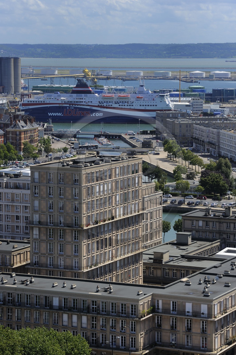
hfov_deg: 11.2
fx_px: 1202
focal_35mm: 122
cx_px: 118
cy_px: 178
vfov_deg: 16.8
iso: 200
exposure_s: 1/320
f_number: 9
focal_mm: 122
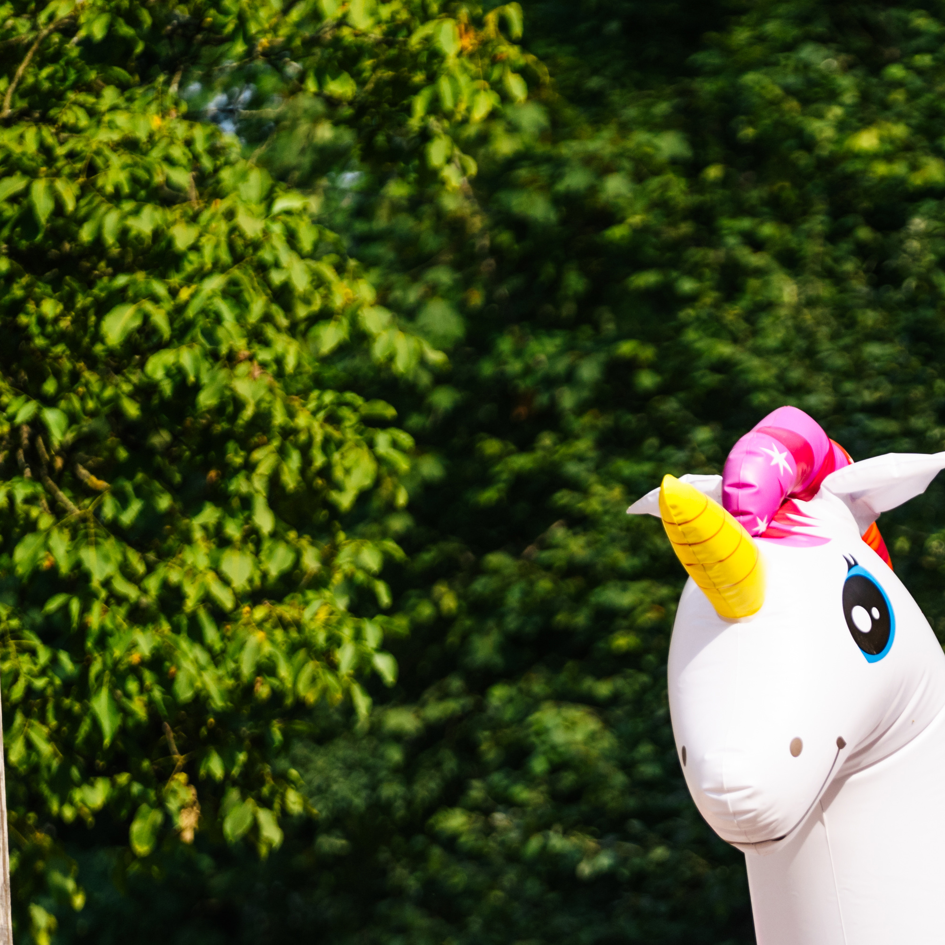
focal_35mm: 426
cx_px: 1024
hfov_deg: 4.1
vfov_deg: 4.1
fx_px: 13157
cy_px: 929
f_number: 2.8
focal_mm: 168
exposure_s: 1/3200
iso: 250
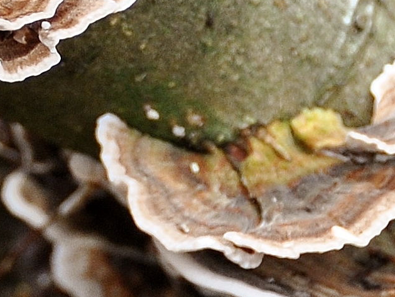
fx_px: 6220
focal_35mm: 545
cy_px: -192
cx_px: -136
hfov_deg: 3.6
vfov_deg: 2.7
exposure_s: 1/100
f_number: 5
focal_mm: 56
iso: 400
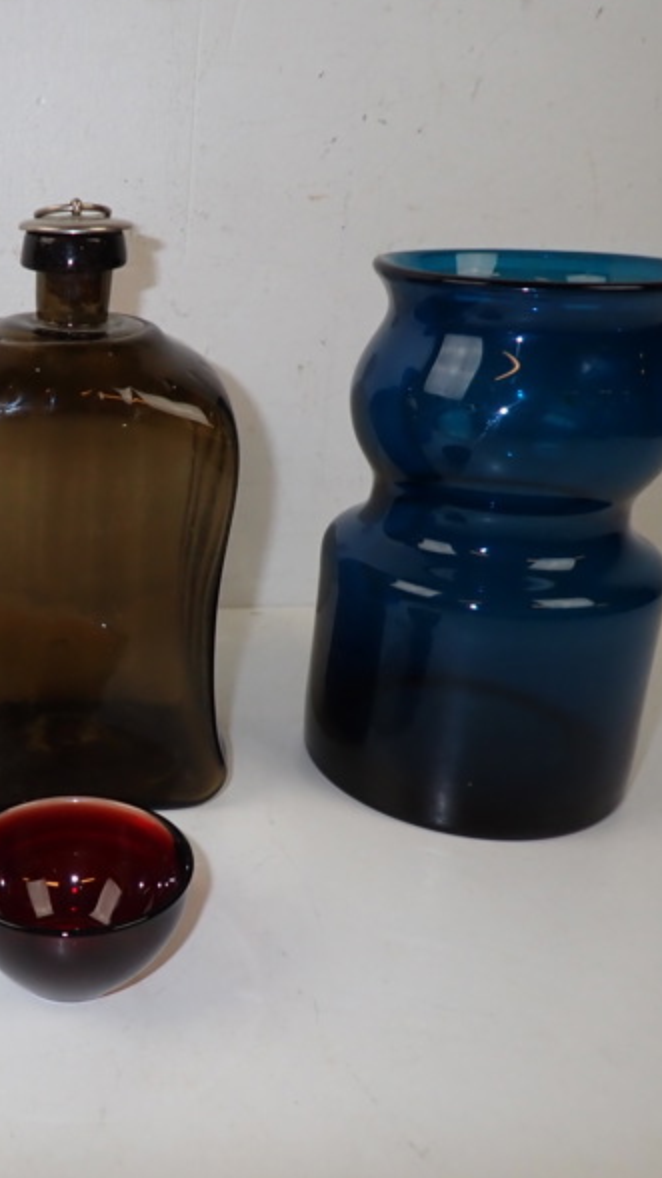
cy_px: 586
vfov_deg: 54.0
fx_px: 1155
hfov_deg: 30.1
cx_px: 26
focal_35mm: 37
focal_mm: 4.5
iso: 160
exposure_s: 1/30
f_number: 5.6
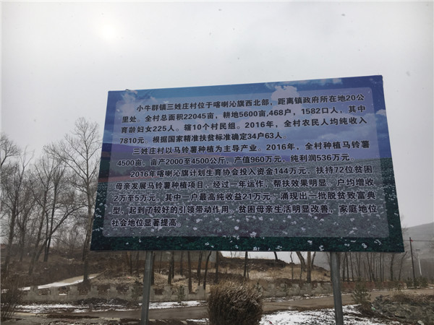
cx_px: 217
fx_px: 364
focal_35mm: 29
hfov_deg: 61.7
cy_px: 162
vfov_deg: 48.2
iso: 25
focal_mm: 4.15
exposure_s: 1/1131
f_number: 2.2
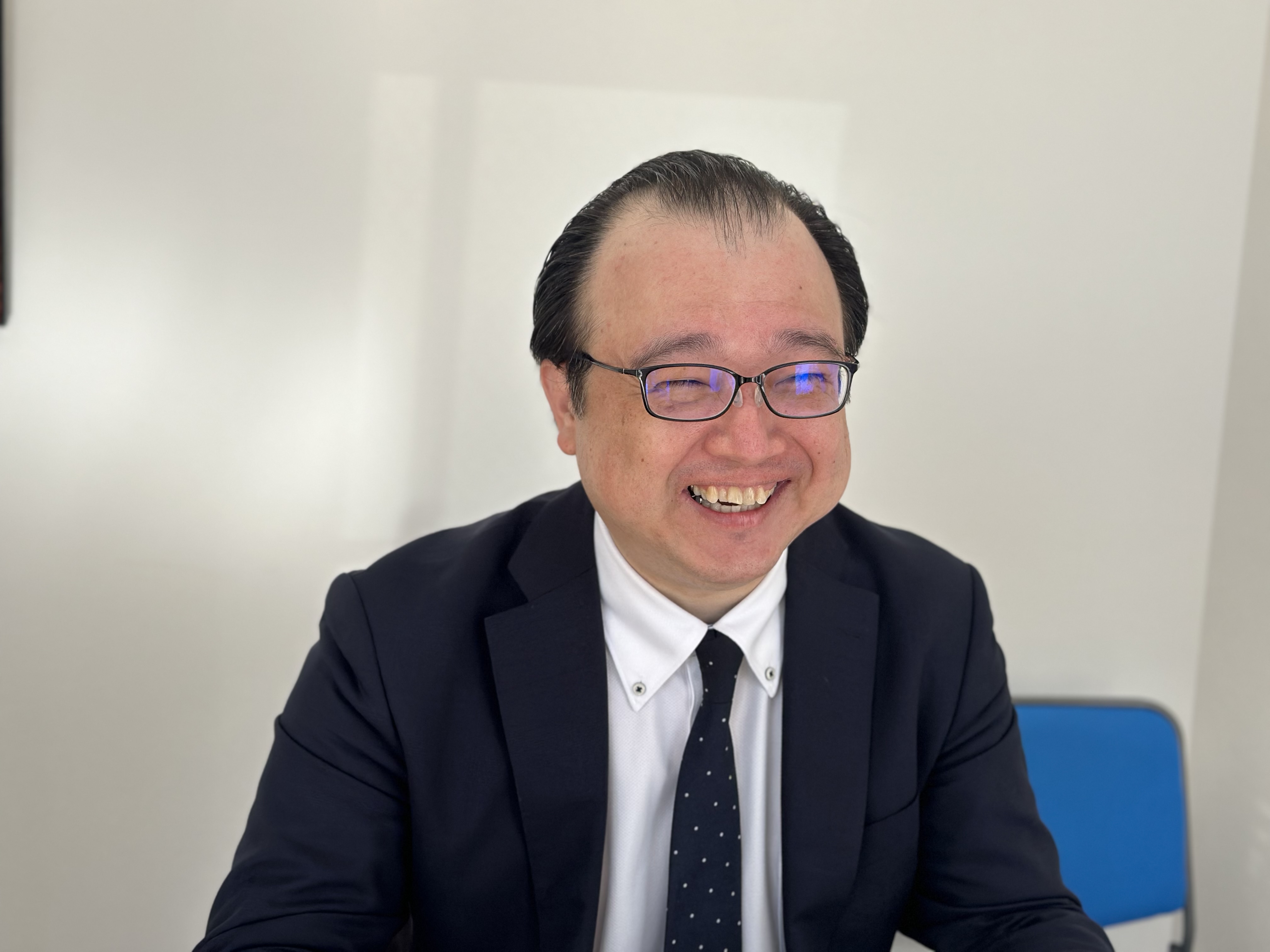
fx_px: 1761
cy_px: 476
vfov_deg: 30.3
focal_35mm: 48
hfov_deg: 39.7
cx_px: 635
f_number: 1.78
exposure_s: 1/623
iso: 80
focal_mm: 6.86
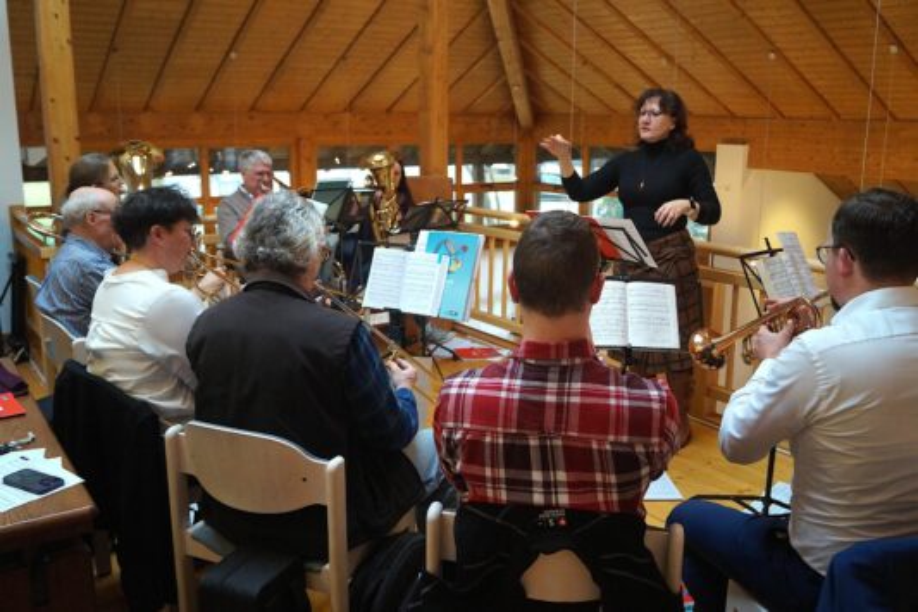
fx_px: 841
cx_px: 459
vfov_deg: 39.9
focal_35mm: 33
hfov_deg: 57.2
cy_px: 306
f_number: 4
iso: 1600
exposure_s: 1/160
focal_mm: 22
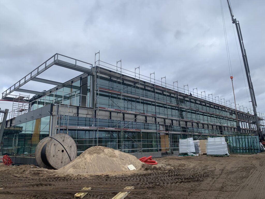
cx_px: 132
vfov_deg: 53.1
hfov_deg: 67.3
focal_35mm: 26
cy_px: 100
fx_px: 199
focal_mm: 4.25
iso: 25
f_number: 1.8
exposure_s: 1/1076
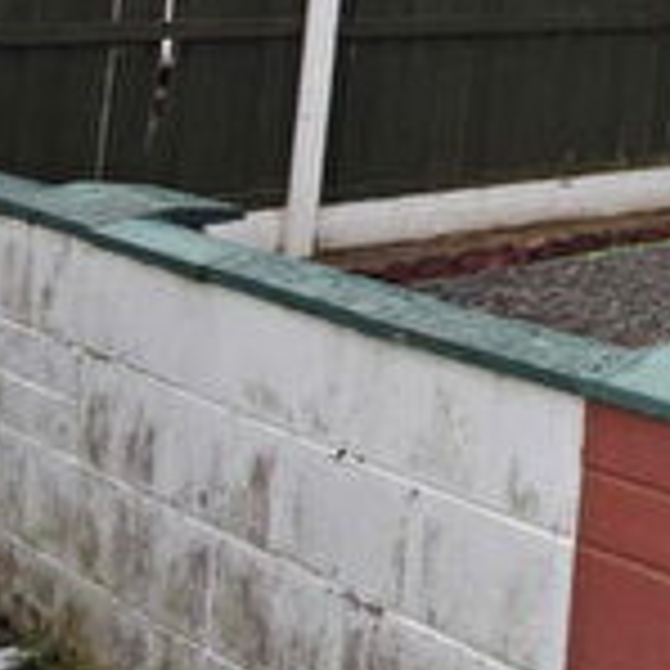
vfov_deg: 23.6
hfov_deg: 16.1
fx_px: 1445
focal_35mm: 66
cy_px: -160
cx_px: 1506
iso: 100
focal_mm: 11
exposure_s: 1/80
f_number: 4.5
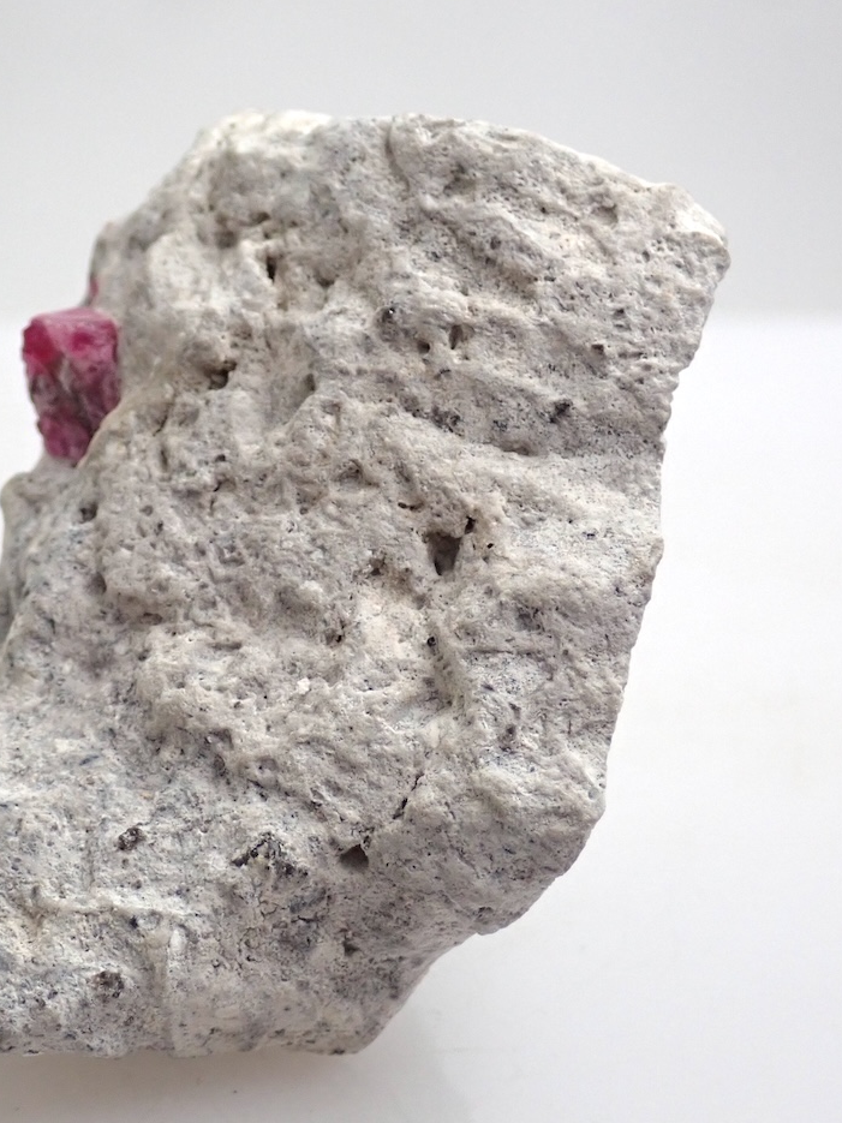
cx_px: 138
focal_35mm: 103
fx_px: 3341
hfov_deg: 14.3
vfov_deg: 19.1
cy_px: 562
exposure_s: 1/80
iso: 250
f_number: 4.1
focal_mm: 13.65
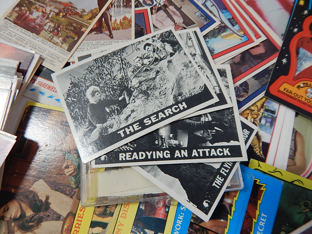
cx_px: 156
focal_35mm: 22
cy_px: 117
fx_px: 198
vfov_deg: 61.1
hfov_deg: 76.4
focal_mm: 4
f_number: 3
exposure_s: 1/30
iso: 200
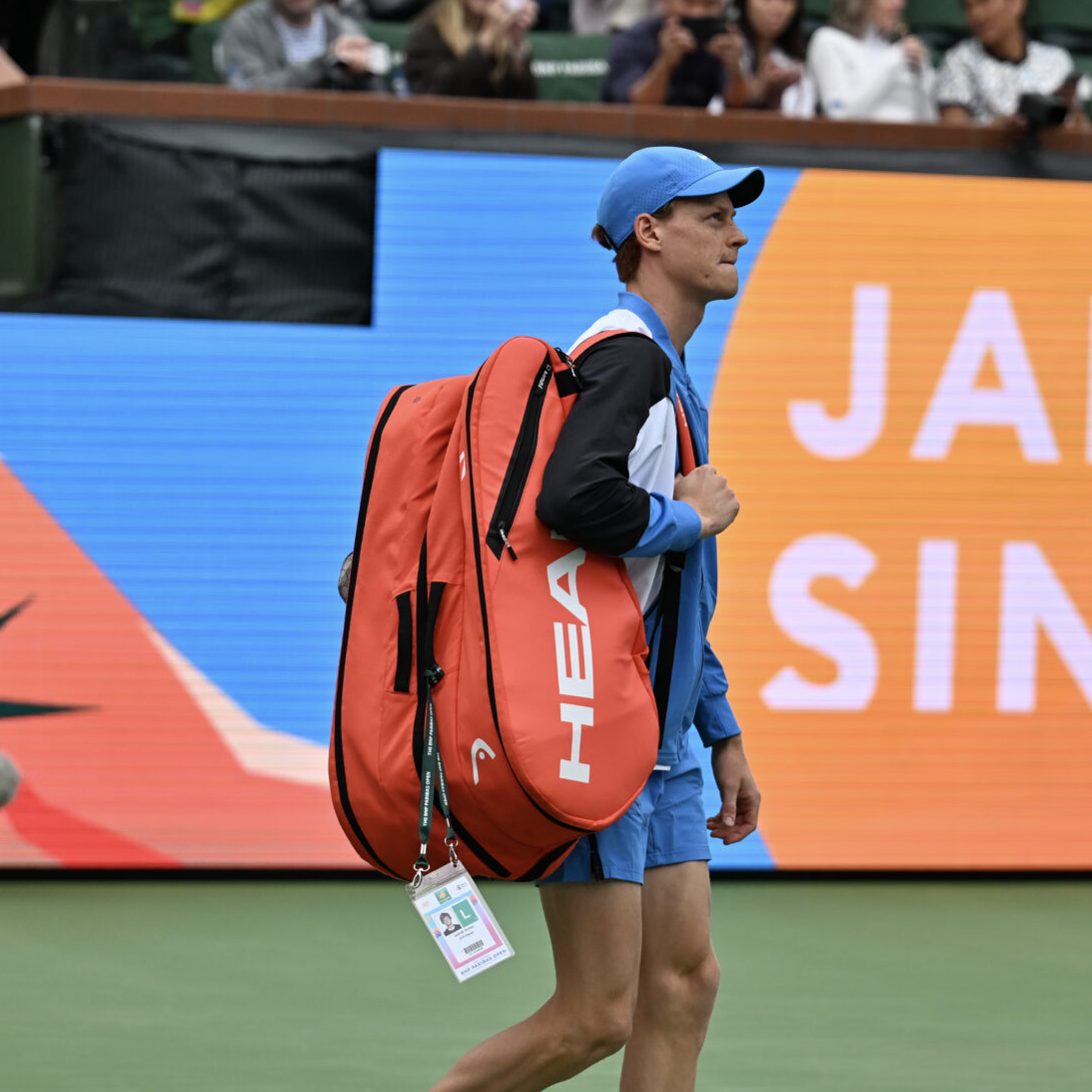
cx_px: 442
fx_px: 8173
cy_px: 561
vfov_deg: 7.6
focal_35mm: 229
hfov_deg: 7.6
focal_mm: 115
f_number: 2.8
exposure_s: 1/4000
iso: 400
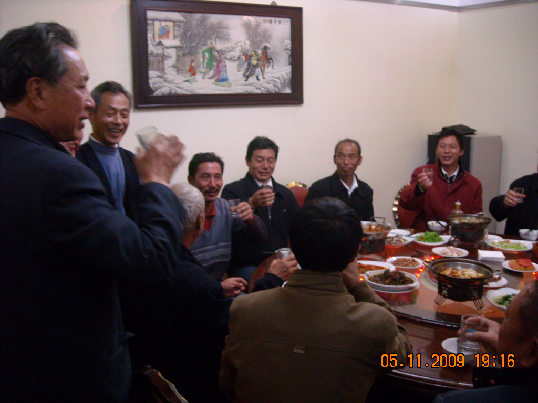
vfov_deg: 40.7
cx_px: 269
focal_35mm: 35
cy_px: 202
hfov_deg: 52.6
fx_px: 544
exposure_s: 1/38
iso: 400
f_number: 2.8
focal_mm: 5.7
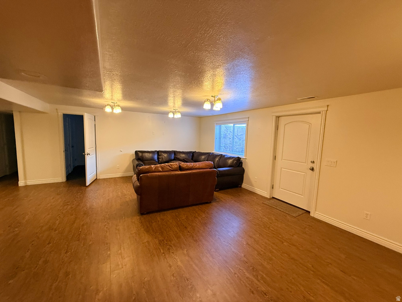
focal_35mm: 14
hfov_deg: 102.1
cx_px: 201
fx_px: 163
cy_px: 151
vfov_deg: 85.7
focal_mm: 2.22
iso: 200
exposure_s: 1/60
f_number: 2.2
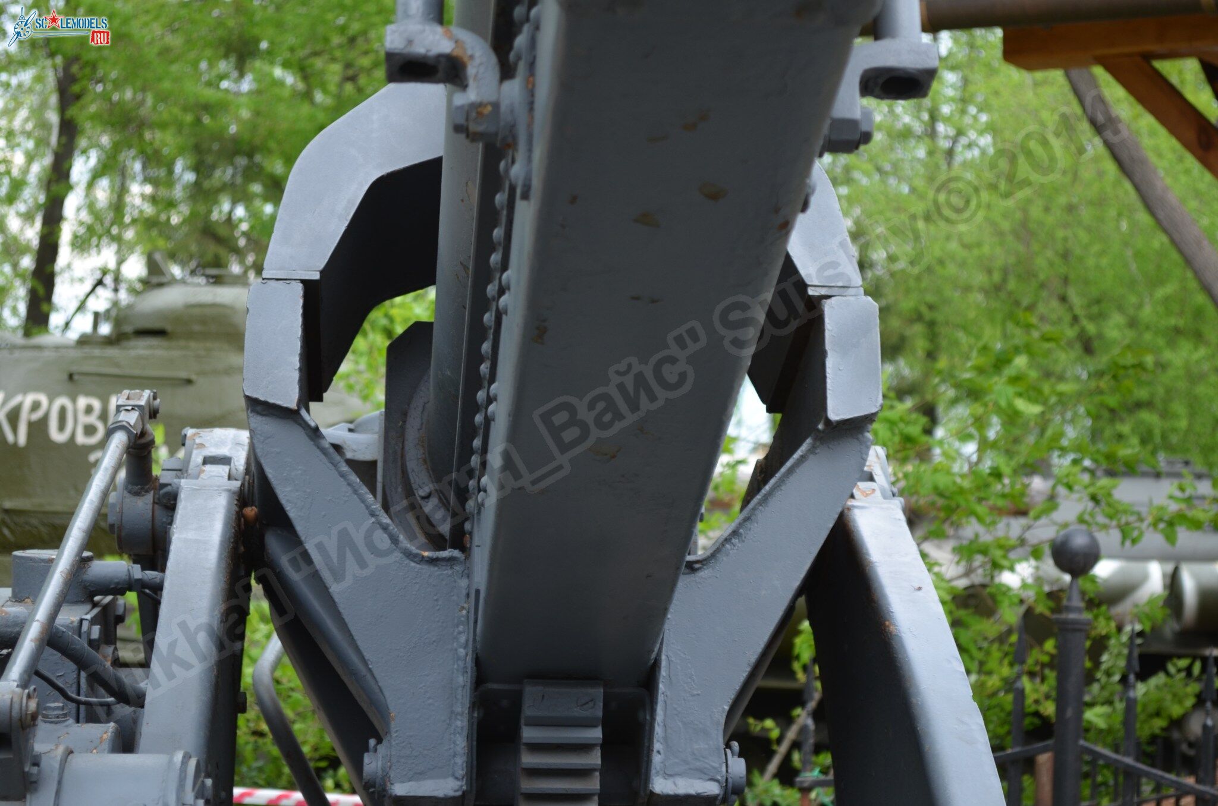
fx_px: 2785
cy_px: 403
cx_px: 609
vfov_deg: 16.5
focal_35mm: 82
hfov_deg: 24.7
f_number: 5.6
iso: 200
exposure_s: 1/125
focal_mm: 55
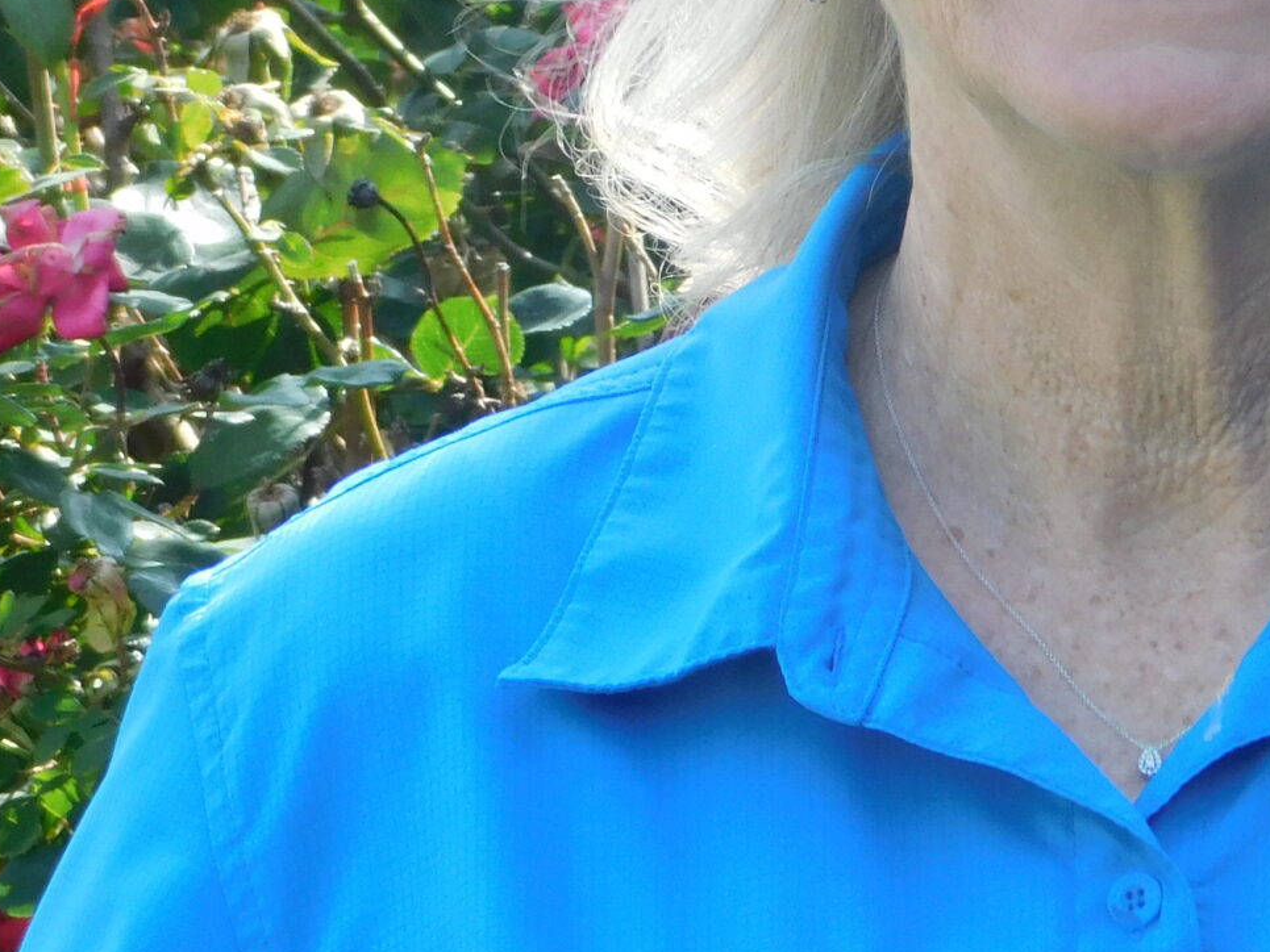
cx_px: 1664
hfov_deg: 4.4
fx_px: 16548
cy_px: 117
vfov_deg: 3.3
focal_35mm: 451
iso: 125
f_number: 5.3
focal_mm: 30.1
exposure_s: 1/125
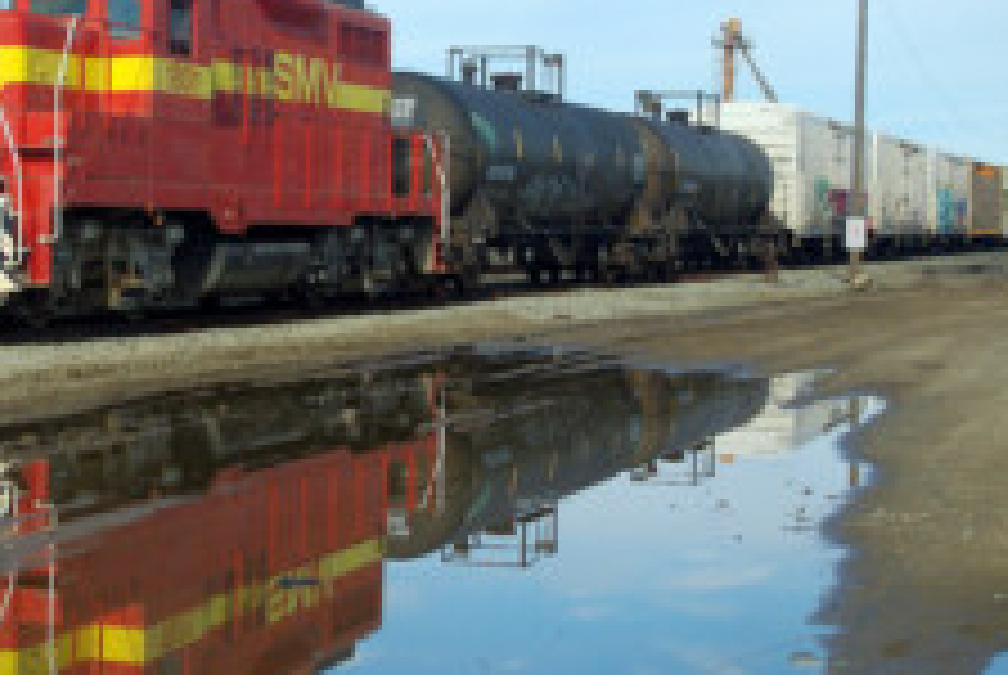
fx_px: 2607
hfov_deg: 21.7
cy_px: 216
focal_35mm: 93
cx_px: 238
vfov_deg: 14.7
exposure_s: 1/750
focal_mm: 35
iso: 100
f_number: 5.6
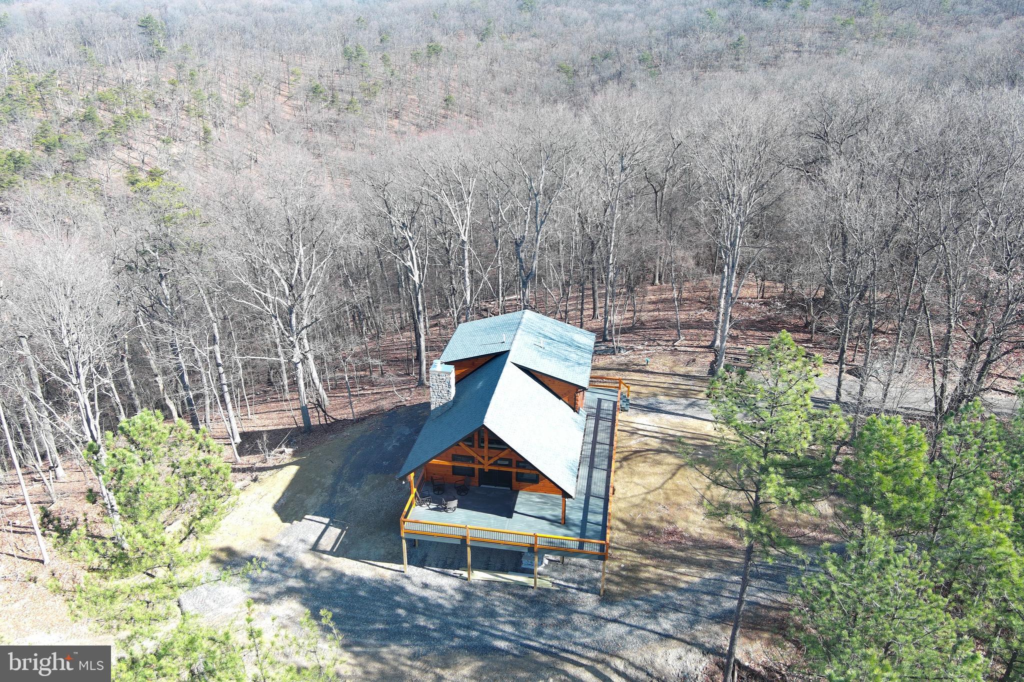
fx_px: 825
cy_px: 341
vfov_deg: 45.0
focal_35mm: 29
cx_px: 512
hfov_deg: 63.7
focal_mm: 10.57
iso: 100
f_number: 2.8
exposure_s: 1/238
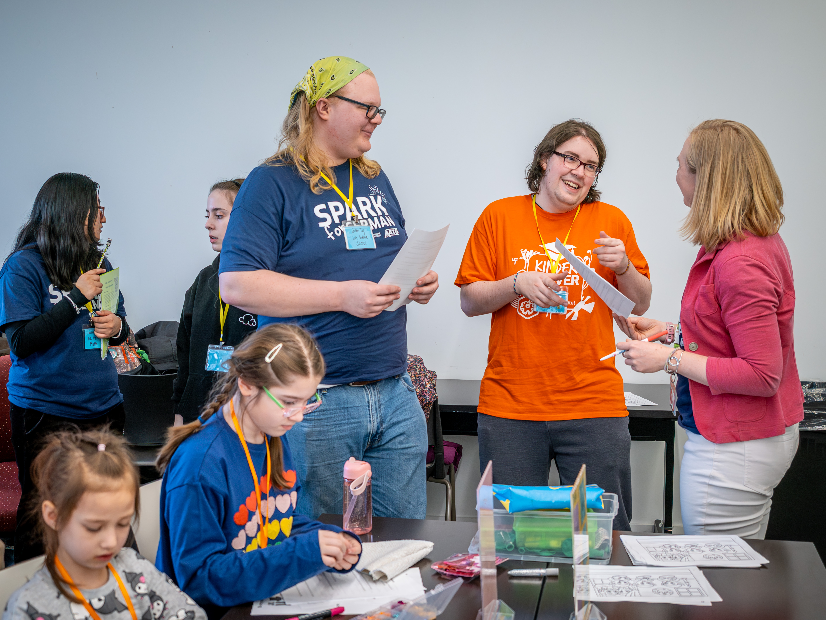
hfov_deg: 41.2
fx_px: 1098
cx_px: 413
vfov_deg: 31.5
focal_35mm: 46
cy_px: 310
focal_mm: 23
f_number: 2.8
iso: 640
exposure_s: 1/250
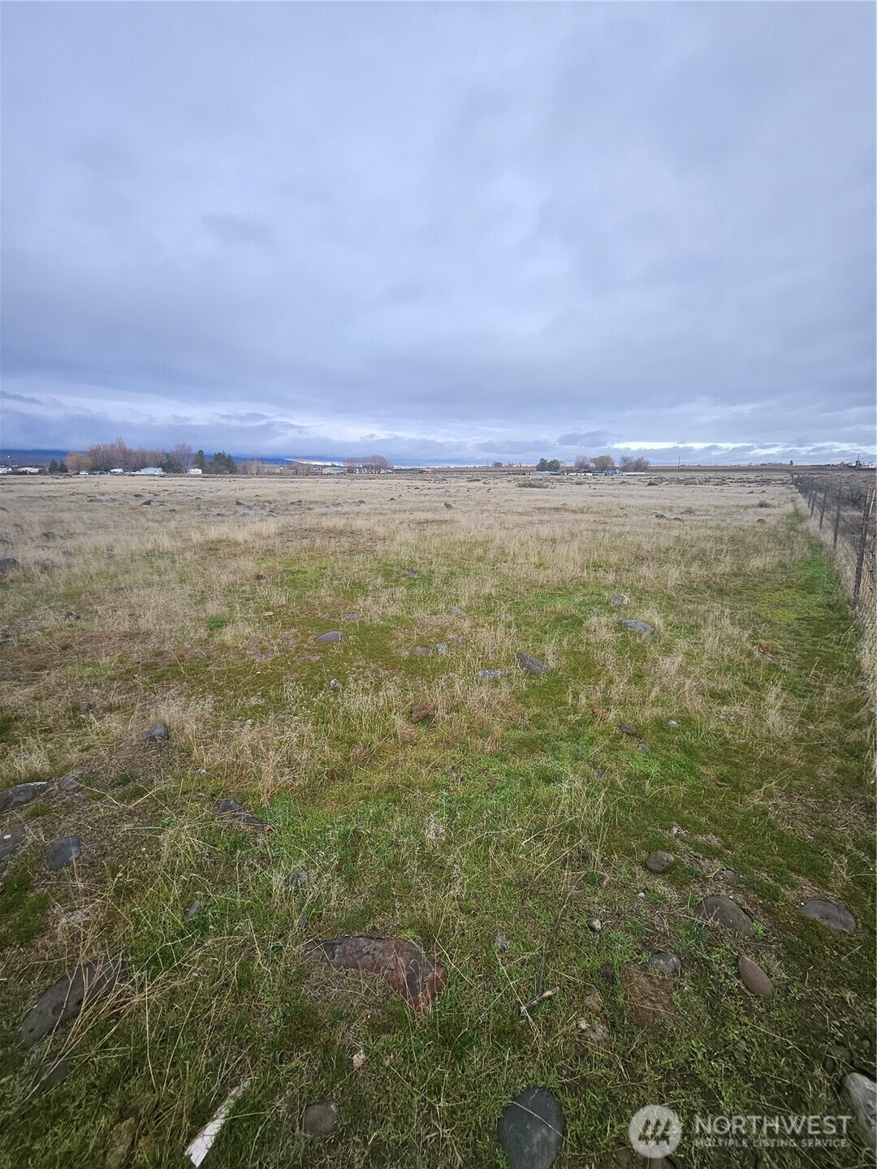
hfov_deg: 89.9
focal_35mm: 13
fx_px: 439
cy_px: 584
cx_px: 438
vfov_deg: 106.2
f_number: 2.2
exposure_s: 1/406
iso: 32
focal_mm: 1.74
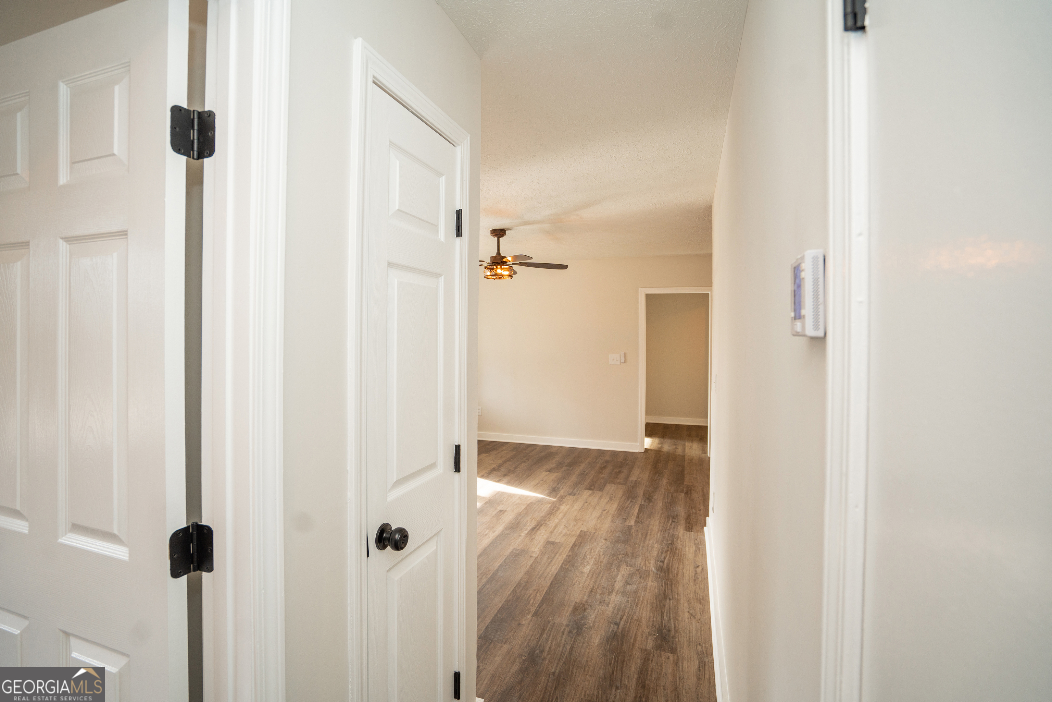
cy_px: 351
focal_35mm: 16
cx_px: 526
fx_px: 468
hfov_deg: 96.7
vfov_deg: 73.7
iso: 320
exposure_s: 1/100
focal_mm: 16
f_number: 4
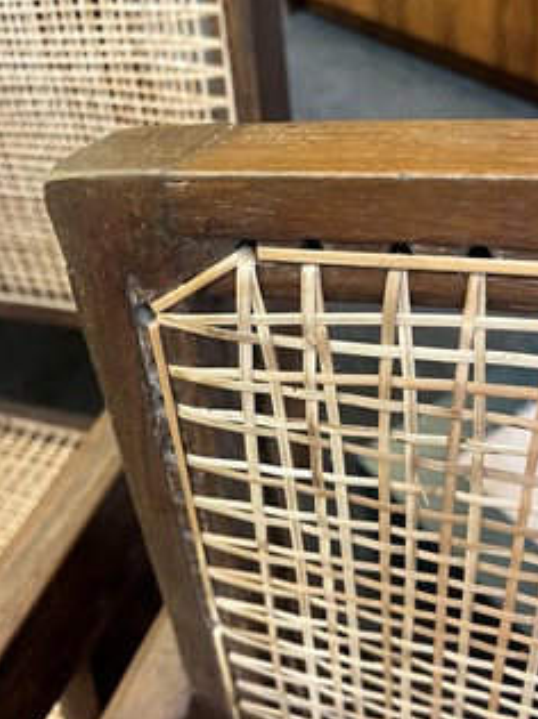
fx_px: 684
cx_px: 283
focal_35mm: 33
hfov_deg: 42.9
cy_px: 399
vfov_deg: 55.2
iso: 320
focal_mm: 5.1
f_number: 1.6
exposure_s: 1/50
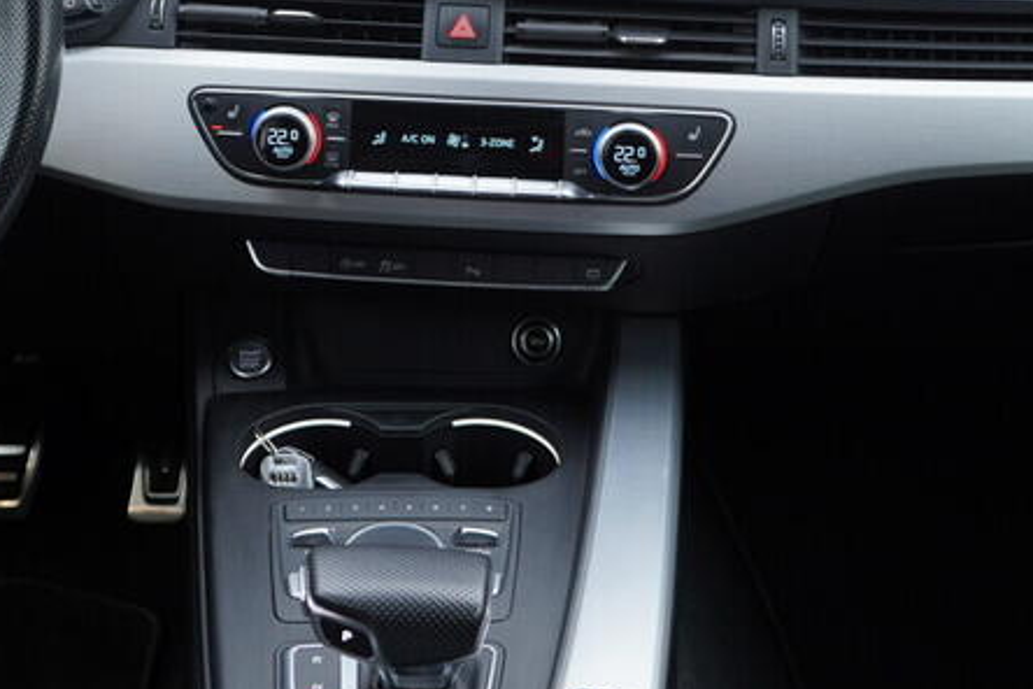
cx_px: 416
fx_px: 2381
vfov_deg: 16.2
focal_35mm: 83
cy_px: 24
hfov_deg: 24.4
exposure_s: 1/50
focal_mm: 24
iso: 125
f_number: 3.2
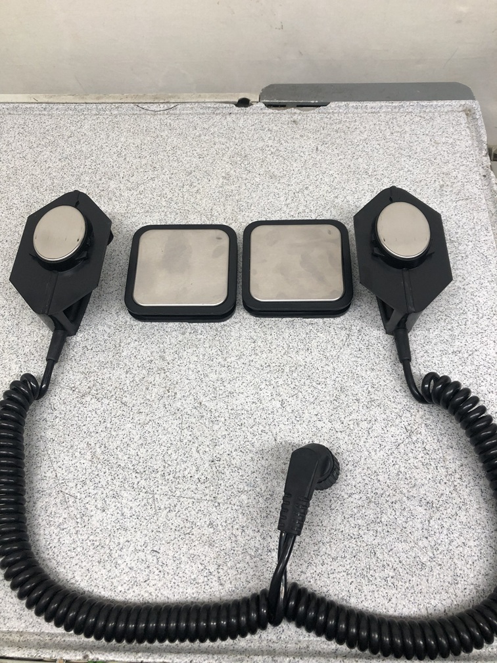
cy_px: 332
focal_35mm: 28
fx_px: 536
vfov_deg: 63.4
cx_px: 248
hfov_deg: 49.7
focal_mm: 3.99
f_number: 1.8
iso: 25
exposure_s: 1/40
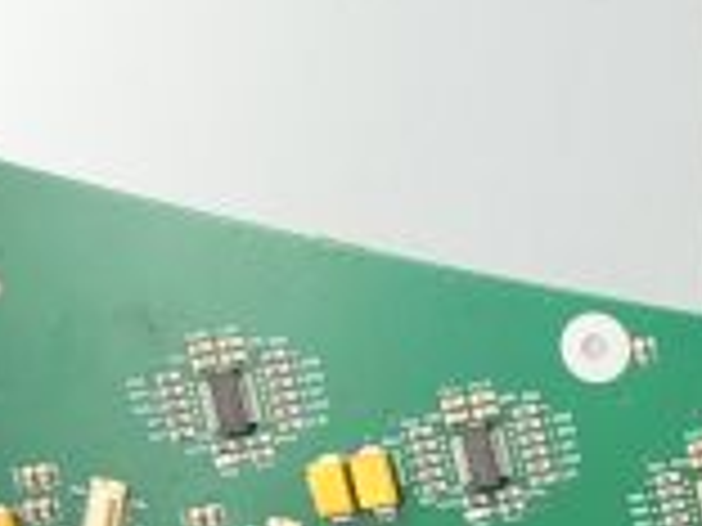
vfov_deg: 7.3
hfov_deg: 9.1
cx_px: 1710
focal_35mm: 194
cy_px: 1110
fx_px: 3934
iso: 800
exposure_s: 1/125
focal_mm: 35
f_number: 14
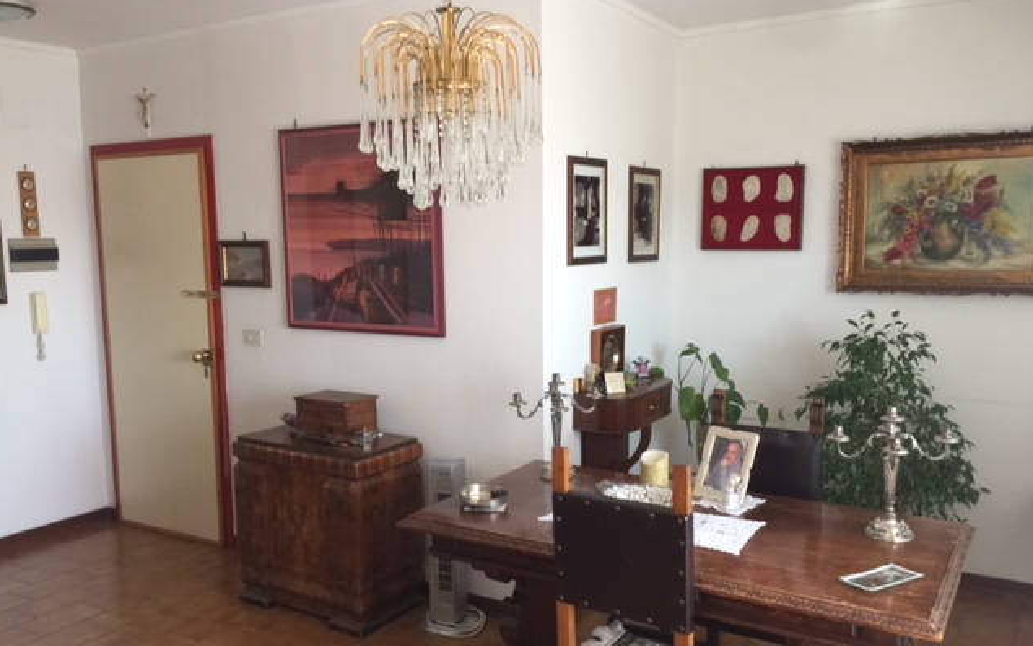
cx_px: 516
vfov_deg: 40.6
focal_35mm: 31
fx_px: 873
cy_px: 347
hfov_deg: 61.2
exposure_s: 1/17
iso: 100
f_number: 2.2
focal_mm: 4.15
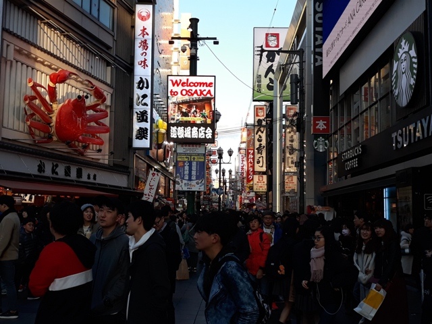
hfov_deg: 65.3
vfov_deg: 51.4
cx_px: 216
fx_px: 337
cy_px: 162
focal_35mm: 27
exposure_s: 1/218
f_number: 1.7
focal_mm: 3.71
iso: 40
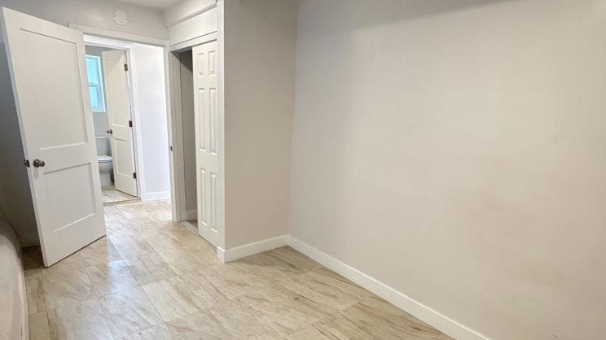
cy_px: 205
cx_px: 305
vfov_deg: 53.2
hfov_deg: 83.9
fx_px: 337
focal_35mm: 21
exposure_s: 1/60
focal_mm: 2.22
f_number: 2.2
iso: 160
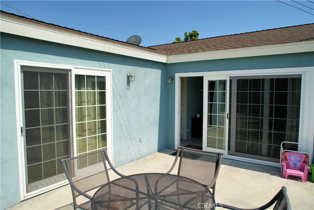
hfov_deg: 73.7
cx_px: 157
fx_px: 209
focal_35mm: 24
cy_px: 105
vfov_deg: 53.1
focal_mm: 24
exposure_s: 1/1000
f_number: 7.1
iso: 200
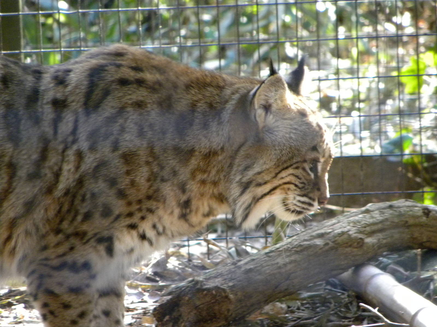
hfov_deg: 3.2
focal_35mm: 624
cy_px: 164
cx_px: 218
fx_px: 7878
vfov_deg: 2.4
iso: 400
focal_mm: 110.4
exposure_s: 1/44.1
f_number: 5
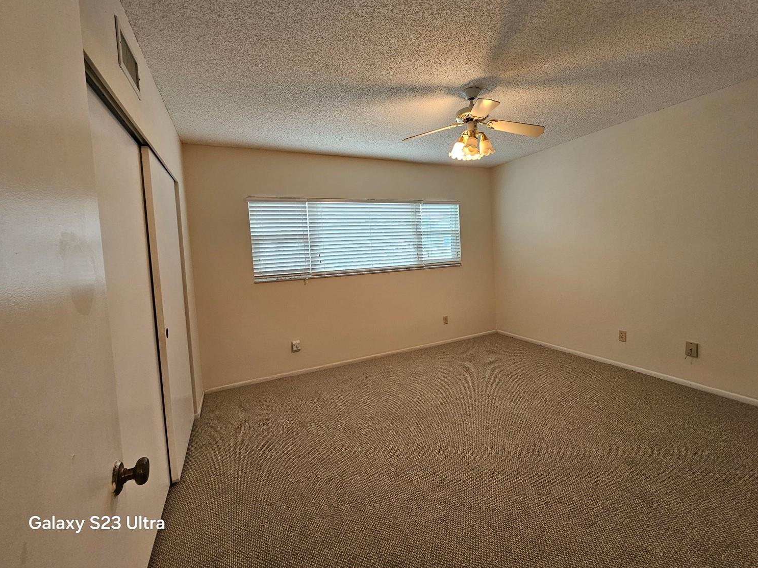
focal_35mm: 14
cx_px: 398
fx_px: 307
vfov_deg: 85.5
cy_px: 263
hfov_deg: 102.0
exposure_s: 1/60
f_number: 2.2
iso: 160
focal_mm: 2.2
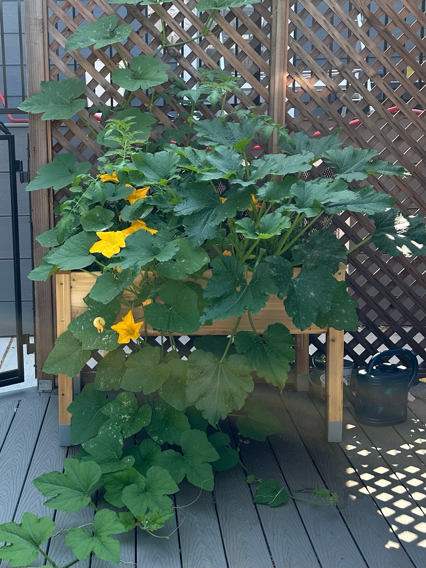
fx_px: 394
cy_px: 284
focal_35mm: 24
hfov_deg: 56.8
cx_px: 213
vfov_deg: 71.6
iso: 80
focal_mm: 6.86
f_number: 1.78
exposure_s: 1/594
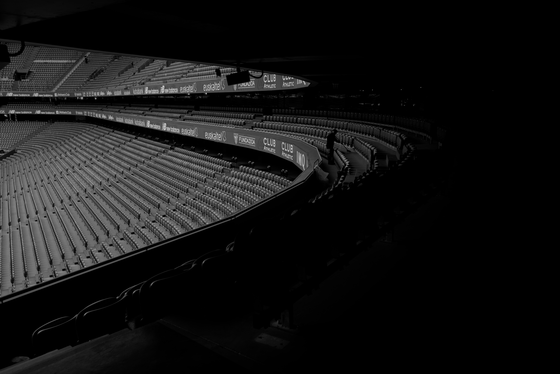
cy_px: 187
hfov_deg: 65.5
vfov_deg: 46.4
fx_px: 436
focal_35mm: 28
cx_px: 280
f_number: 5
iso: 200
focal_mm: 28
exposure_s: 1/125
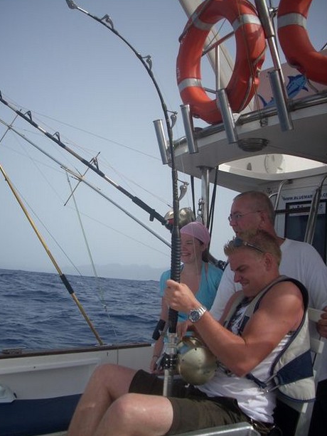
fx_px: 478
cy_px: 214
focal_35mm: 38
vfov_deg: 49.0
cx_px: 161
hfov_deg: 37.7
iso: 64
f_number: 5.6
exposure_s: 1/324
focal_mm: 6.2
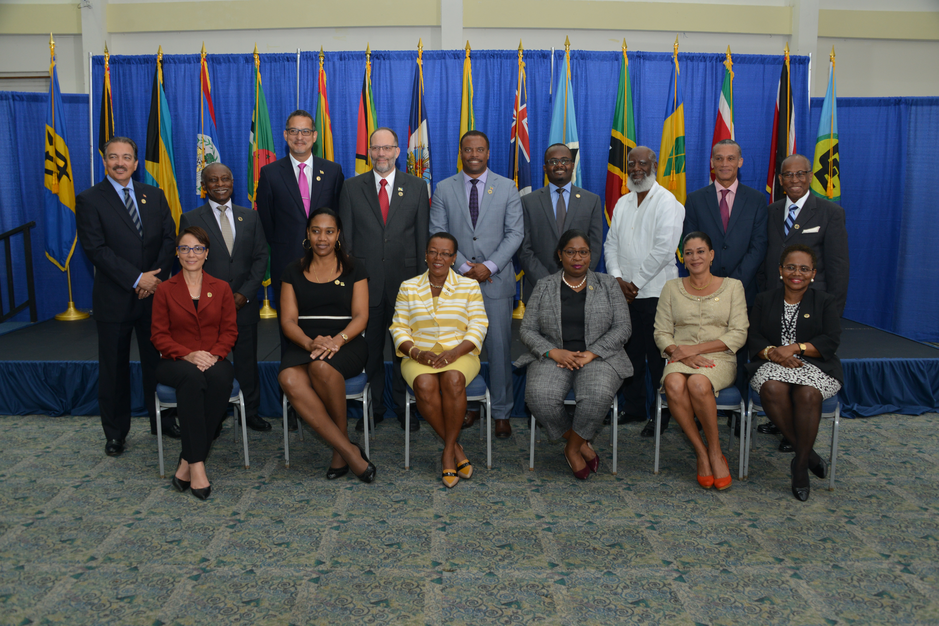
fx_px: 730
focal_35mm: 28
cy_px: 313
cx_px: 470
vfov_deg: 46.4
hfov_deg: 65.5
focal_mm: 28
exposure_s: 1/60
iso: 560
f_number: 5.6
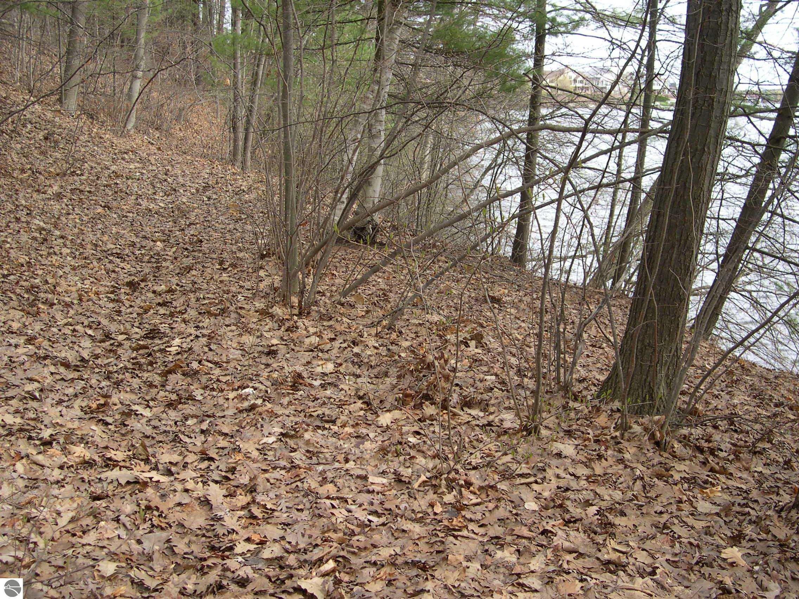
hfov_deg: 49.0
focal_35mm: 38
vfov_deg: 37.7
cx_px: 400
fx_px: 877
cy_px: 300
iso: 100
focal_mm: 8
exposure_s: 1/232
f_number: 2.8
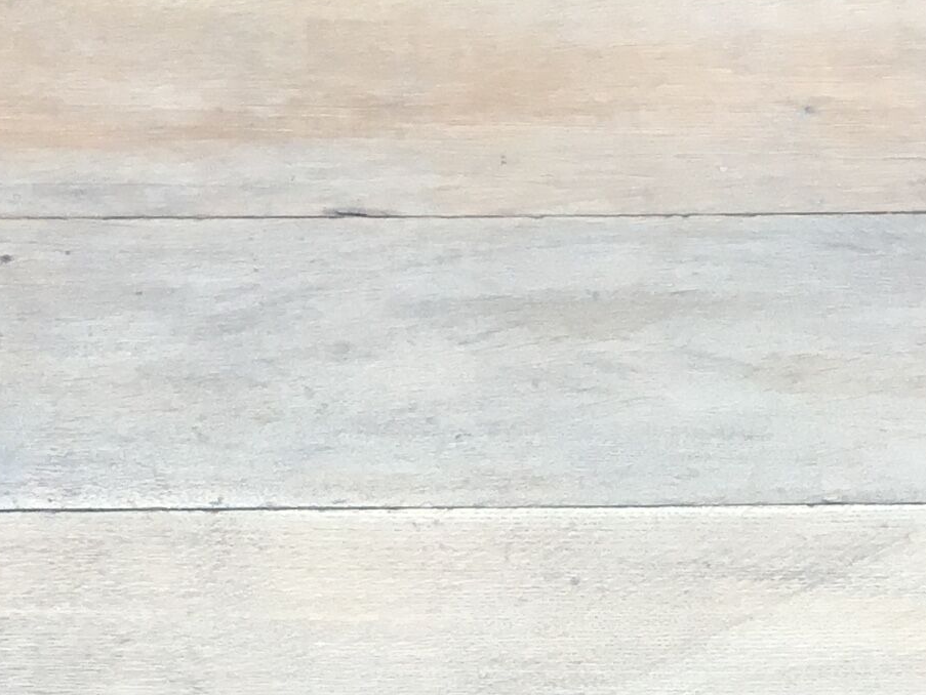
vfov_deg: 13.1
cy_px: 621
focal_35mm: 112
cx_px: 55
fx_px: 2997
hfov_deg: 17.3
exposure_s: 1/100
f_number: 2.4
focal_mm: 3.3
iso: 40
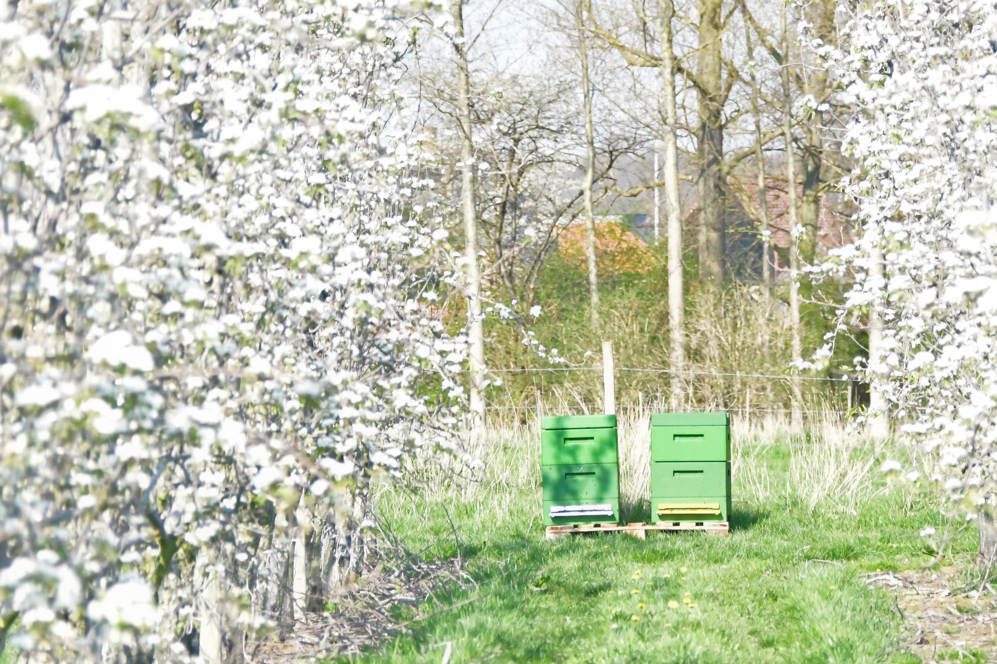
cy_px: 315
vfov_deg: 3.9
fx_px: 9747
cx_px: 539
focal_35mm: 352
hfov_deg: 5.9
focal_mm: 145
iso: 6400
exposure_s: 1/8000
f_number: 5.6
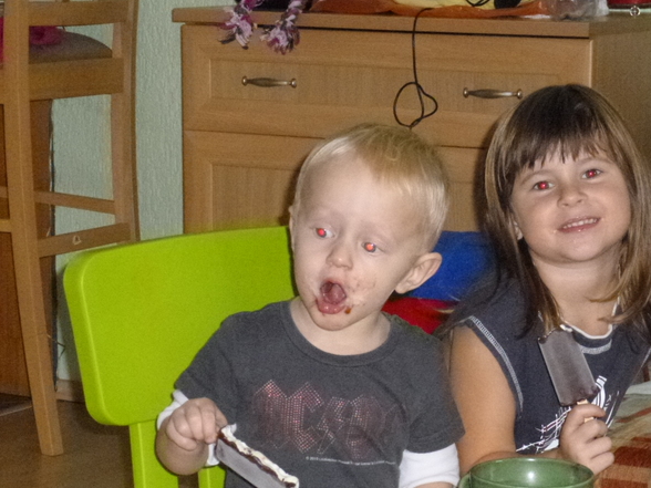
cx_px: 442
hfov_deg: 16.8
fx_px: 2200
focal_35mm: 117
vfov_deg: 12.7
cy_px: 285
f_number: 5
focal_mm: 15.3
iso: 1000
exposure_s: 1/60
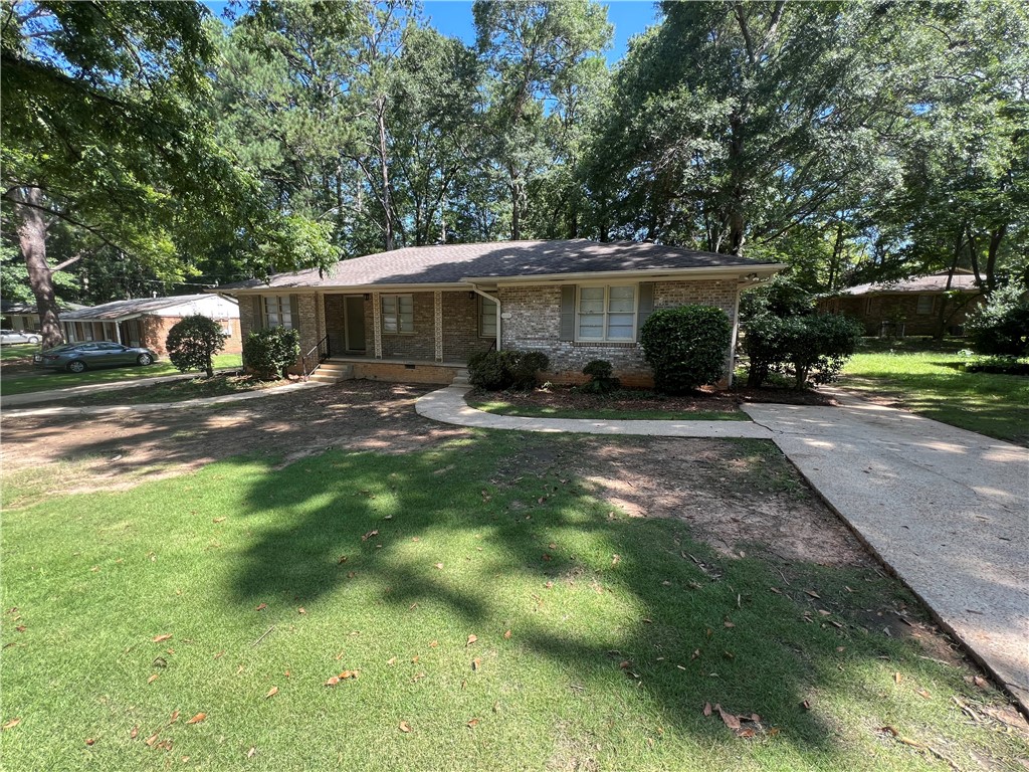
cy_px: 386
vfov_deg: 89.9
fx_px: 386
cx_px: 514
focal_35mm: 13
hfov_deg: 106.2
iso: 32
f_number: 1.8
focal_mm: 1.57
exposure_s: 1/133
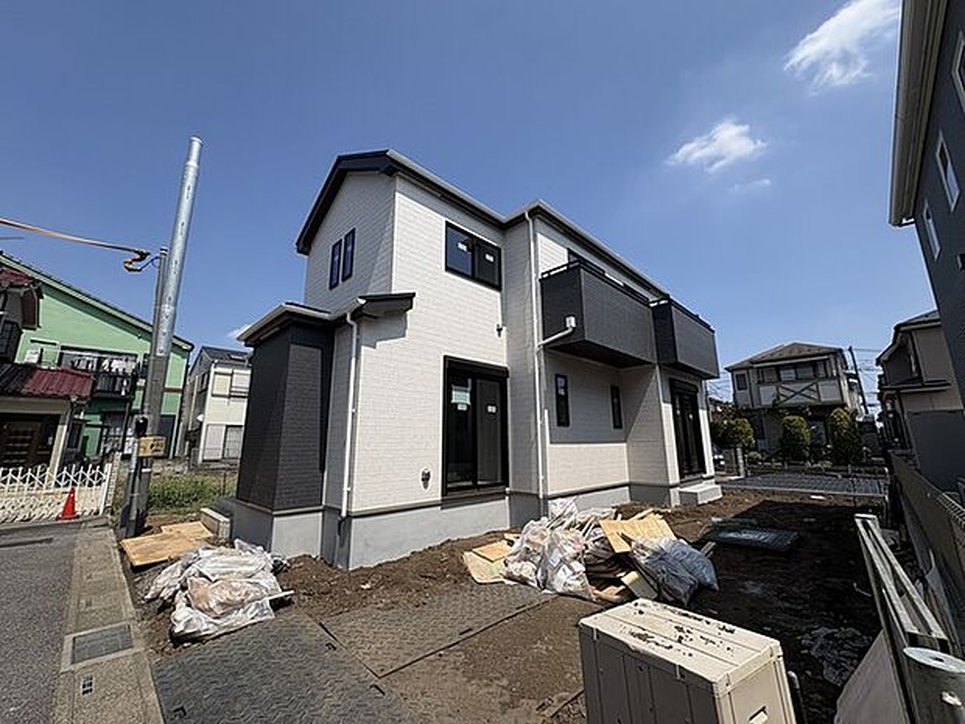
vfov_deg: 85.7
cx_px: 482
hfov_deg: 102.1
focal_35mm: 14
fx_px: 390
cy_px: 362
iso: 50
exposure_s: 1/2985
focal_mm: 2.22
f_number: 2.2
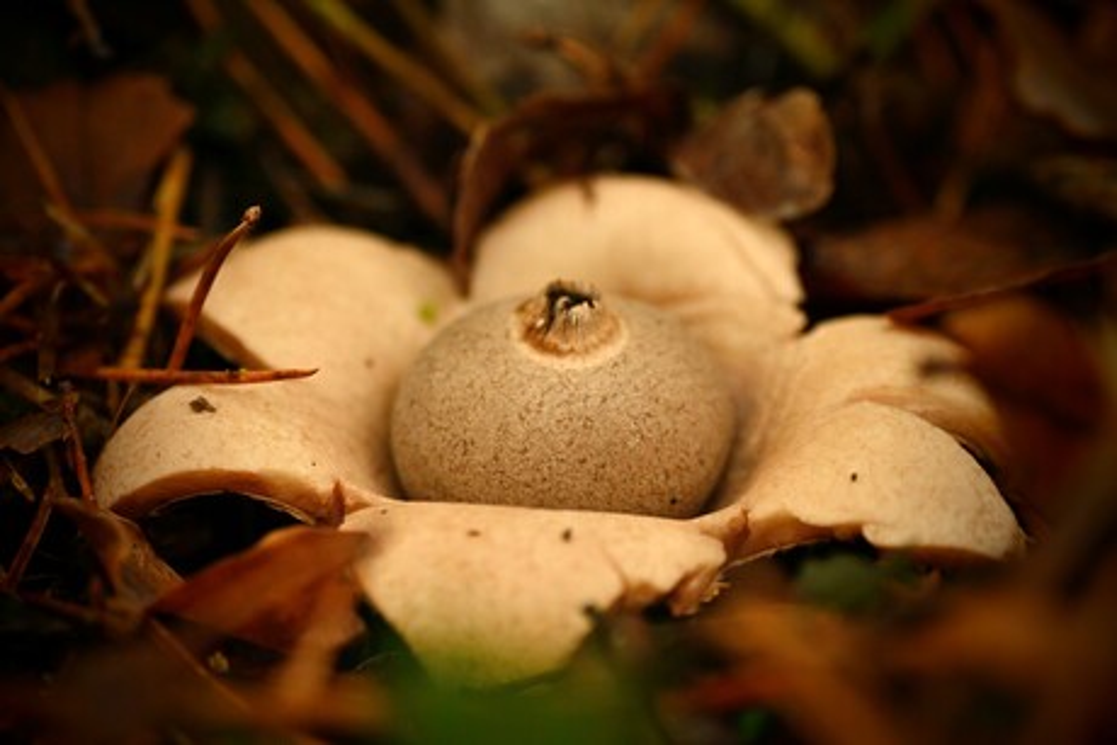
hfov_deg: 27.0
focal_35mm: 75
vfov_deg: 18.2
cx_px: 558
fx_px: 2328
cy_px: 372
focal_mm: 50
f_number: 3.5
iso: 400
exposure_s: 1/250
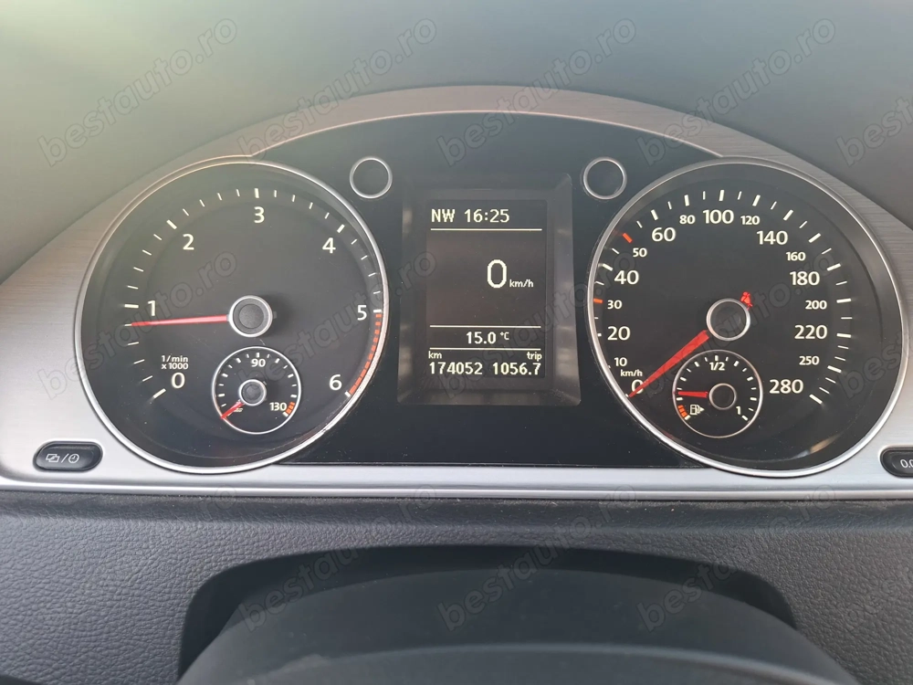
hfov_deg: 73.9
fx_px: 607
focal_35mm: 23
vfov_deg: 58.9
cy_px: 342
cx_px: 456
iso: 250
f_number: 1.8
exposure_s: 1/100
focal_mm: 5.54
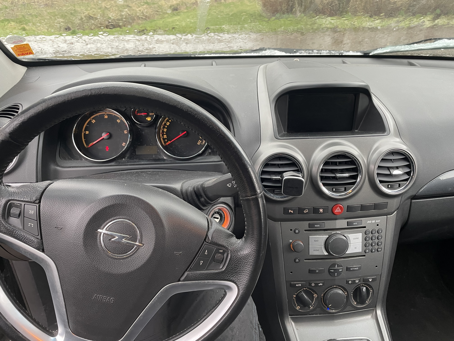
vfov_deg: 53.1
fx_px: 341
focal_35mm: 26
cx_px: 227
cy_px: 170
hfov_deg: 67.3
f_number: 1.6
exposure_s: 1/94
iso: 125
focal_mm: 4.2
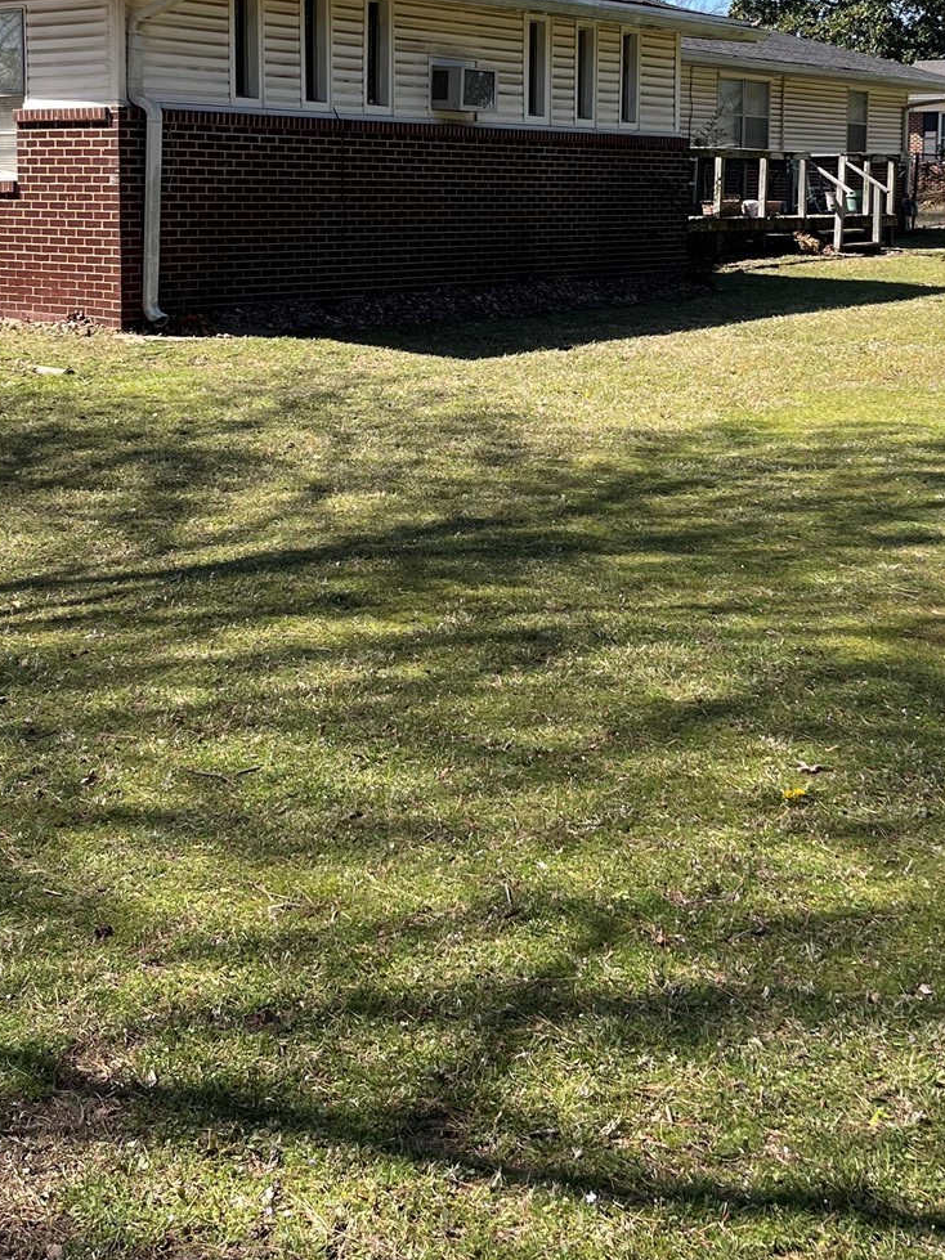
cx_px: 506
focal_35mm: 51
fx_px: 1857
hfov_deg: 28.5
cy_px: 366
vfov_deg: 36.9
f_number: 1.6
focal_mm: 5.1
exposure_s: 1/1923
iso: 50
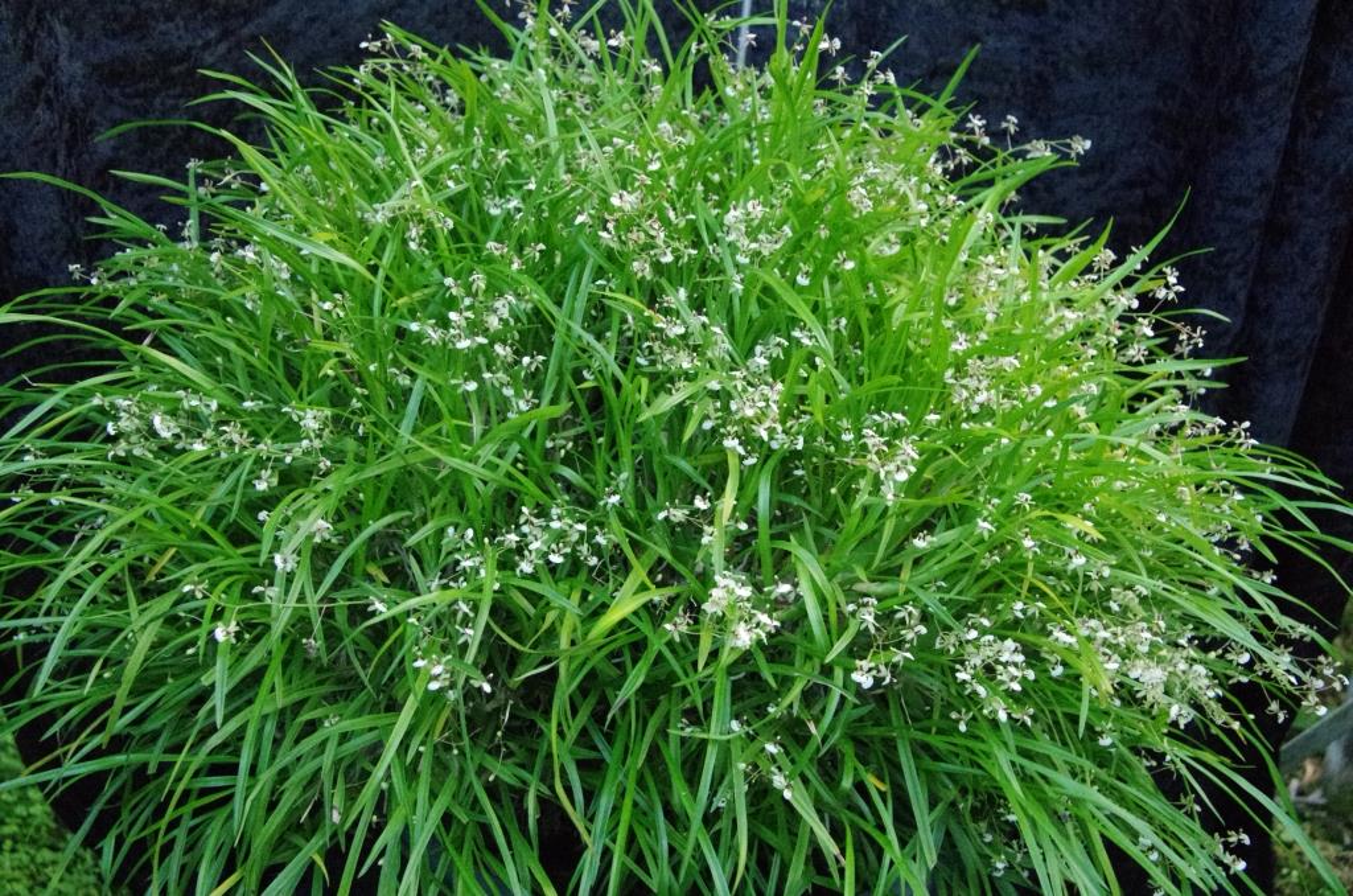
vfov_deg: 27.4
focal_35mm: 49
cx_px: 676
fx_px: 1838
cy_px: 448
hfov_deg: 40.4
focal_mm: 32.5
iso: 12800
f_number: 8
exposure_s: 1/125
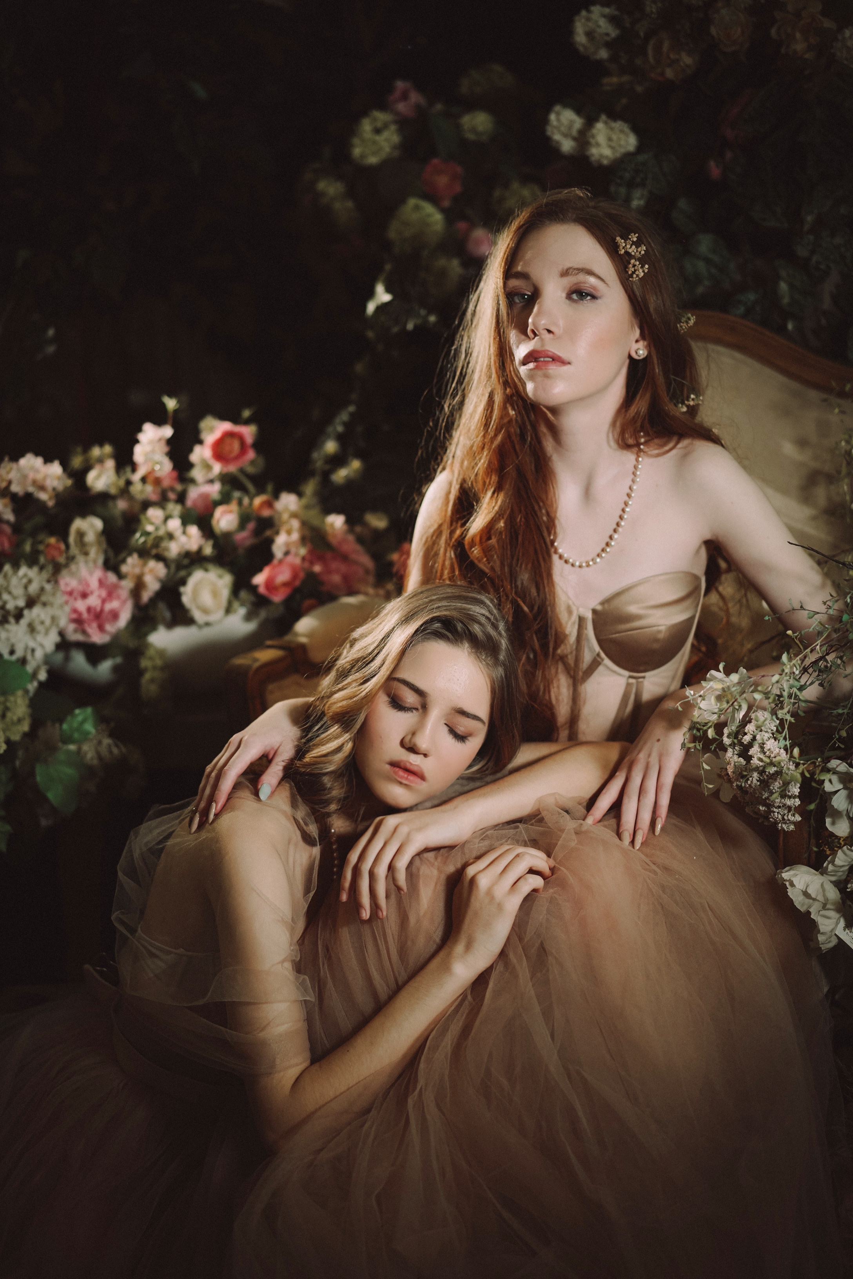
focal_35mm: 55
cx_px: 426
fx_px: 1955
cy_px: 640
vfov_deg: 36.2
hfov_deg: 24.6
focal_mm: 55
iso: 400
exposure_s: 1/320
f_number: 1.8
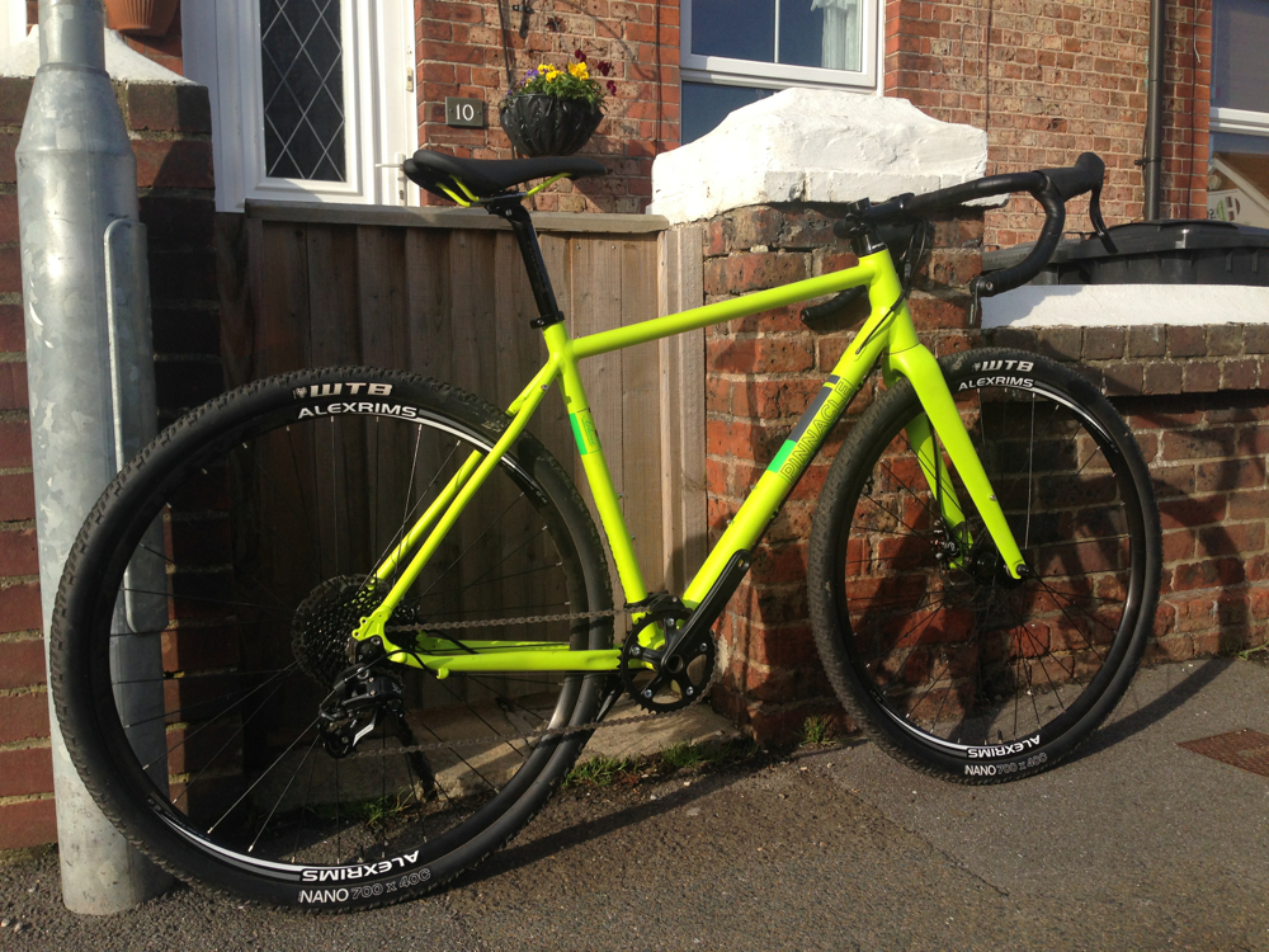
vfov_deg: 42.9
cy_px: 476
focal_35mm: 33
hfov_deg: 55.4
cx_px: 634
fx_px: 1210
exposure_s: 1/1022
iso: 50
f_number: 2.4
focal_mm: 4.12
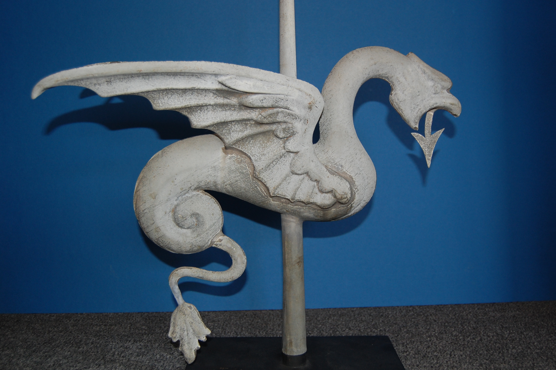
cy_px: 185
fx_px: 532
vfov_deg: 38.3
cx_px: 278
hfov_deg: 55.1
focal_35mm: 34
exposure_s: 1/60
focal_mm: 23
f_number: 3.8
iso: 400
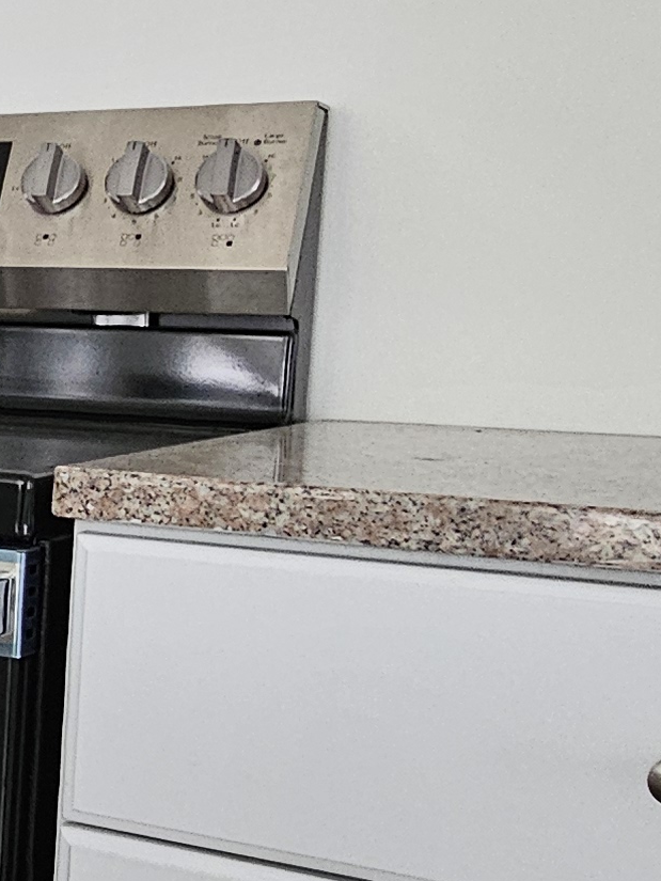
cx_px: -492
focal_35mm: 63
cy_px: 523
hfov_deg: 18.7
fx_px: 1604
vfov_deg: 30.6
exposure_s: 1/30
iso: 500
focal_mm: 2.2
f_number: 2.2
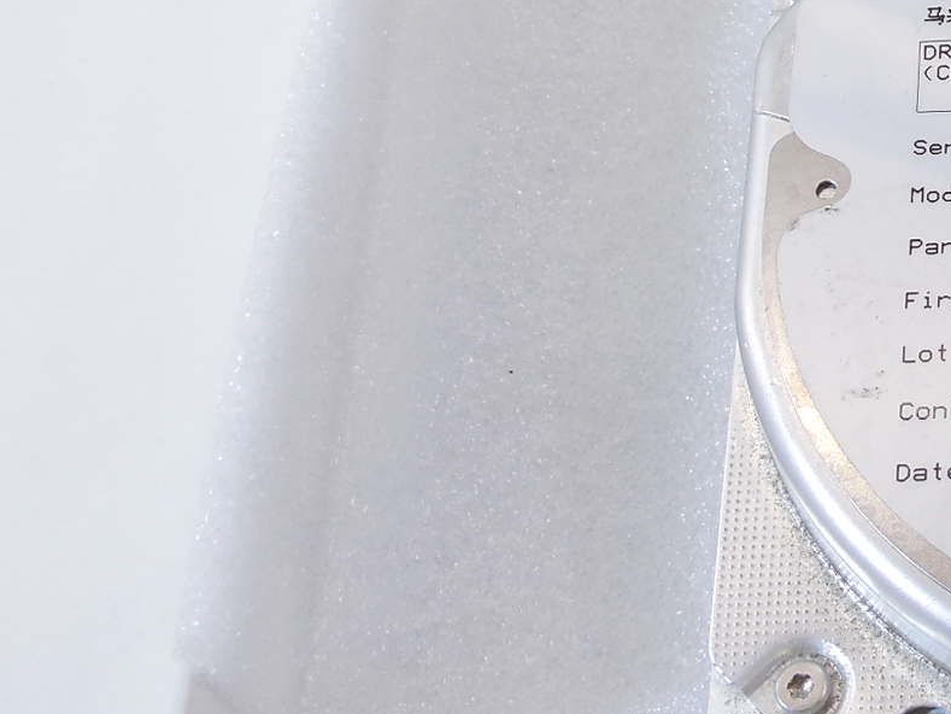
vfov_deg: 20.3
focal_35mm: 72
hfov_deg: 23.7
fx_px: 1978
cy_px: 176
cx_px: 1255
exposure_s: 1/60
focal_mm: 4.5
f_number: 3.1
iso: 125
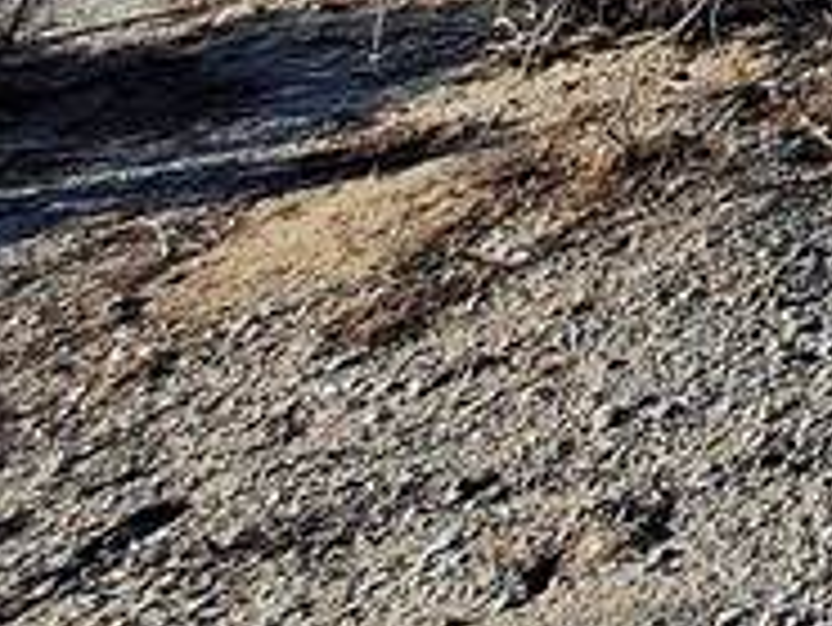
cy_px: -712
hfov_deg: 14.5
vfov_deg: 15.3
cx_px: 2073
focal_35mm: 72
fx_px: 1732
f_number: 2.2
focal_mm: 1.74
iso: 40
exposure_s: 1/1086
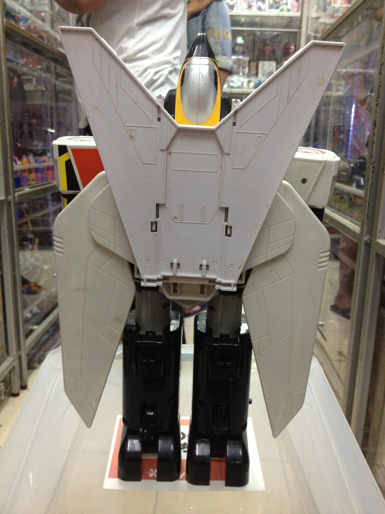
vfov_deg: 52.6
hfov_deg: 40.7
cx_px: 192
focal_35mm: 35
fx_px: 519
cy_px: 257
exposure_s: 1/20
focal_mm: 4.28
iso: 160
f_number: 2.4
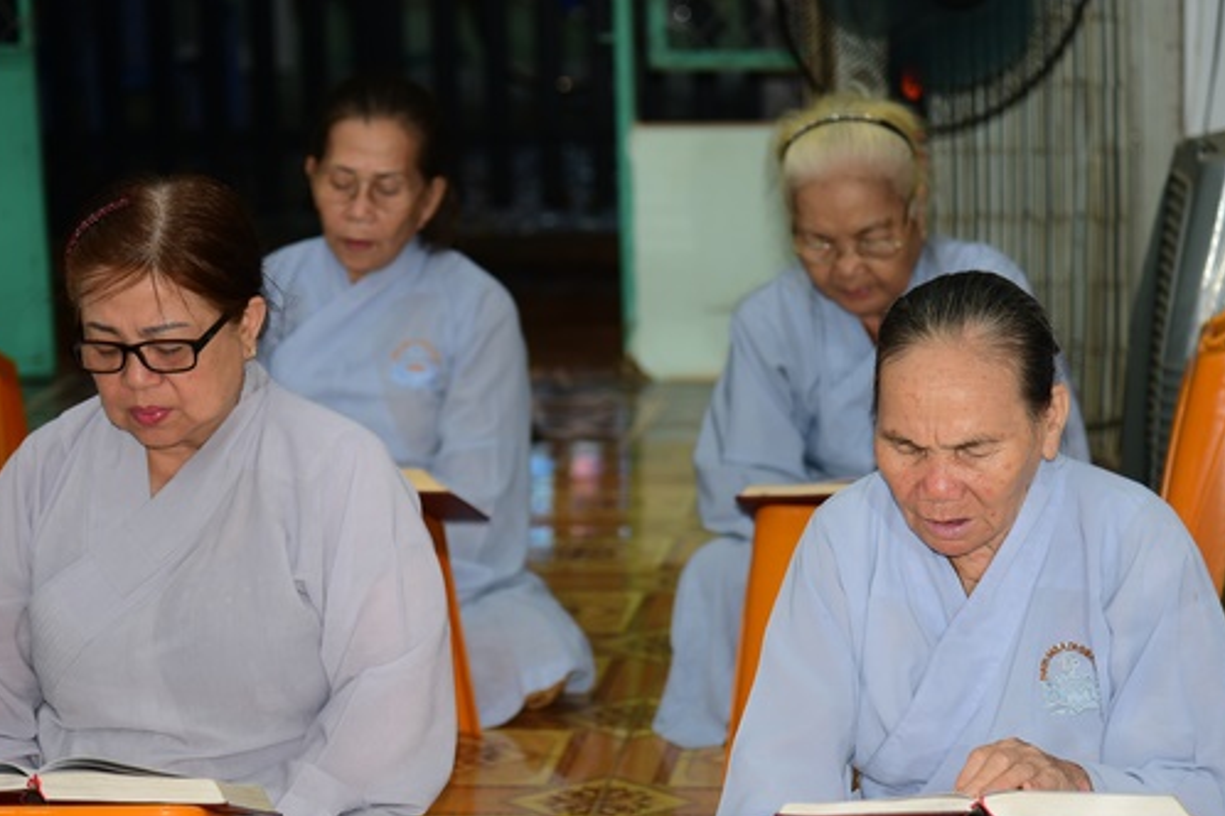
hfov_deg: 16.5
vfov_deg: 11.1
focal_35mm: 124
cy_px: 452
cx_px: 566
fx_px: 4219
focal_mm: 95
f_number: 4
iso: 320
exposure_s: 1/60
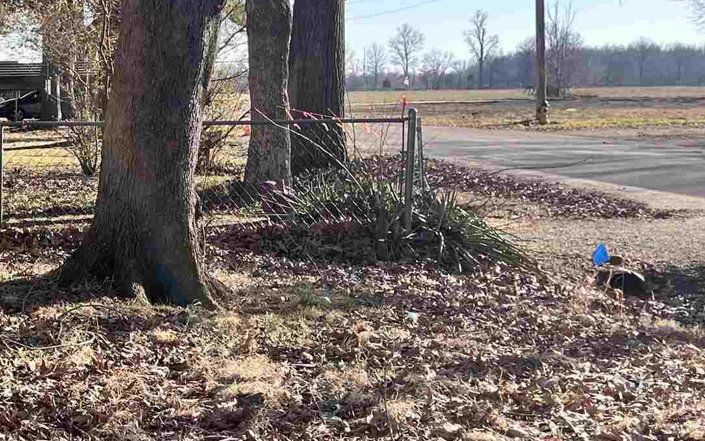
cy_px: 233
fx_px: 1499
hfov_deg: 23.5
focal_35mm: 78
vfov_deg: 16.7
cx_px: -198
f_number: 1.6
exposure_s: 1/1957
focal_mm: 5.1
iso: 50
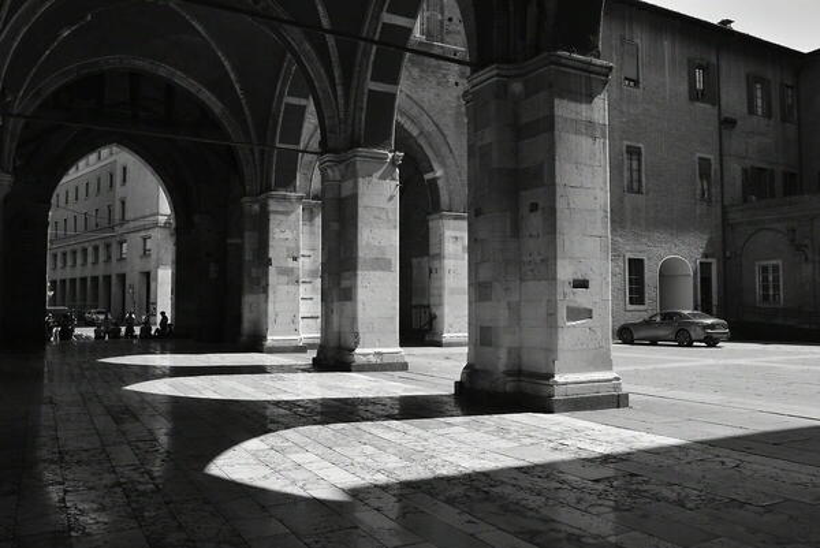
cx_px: 410
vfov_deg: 43.7
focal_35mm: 30
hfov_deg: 61.9
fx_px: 684
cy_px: 274
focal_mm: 30
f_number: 10
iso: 250
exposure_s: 1/400
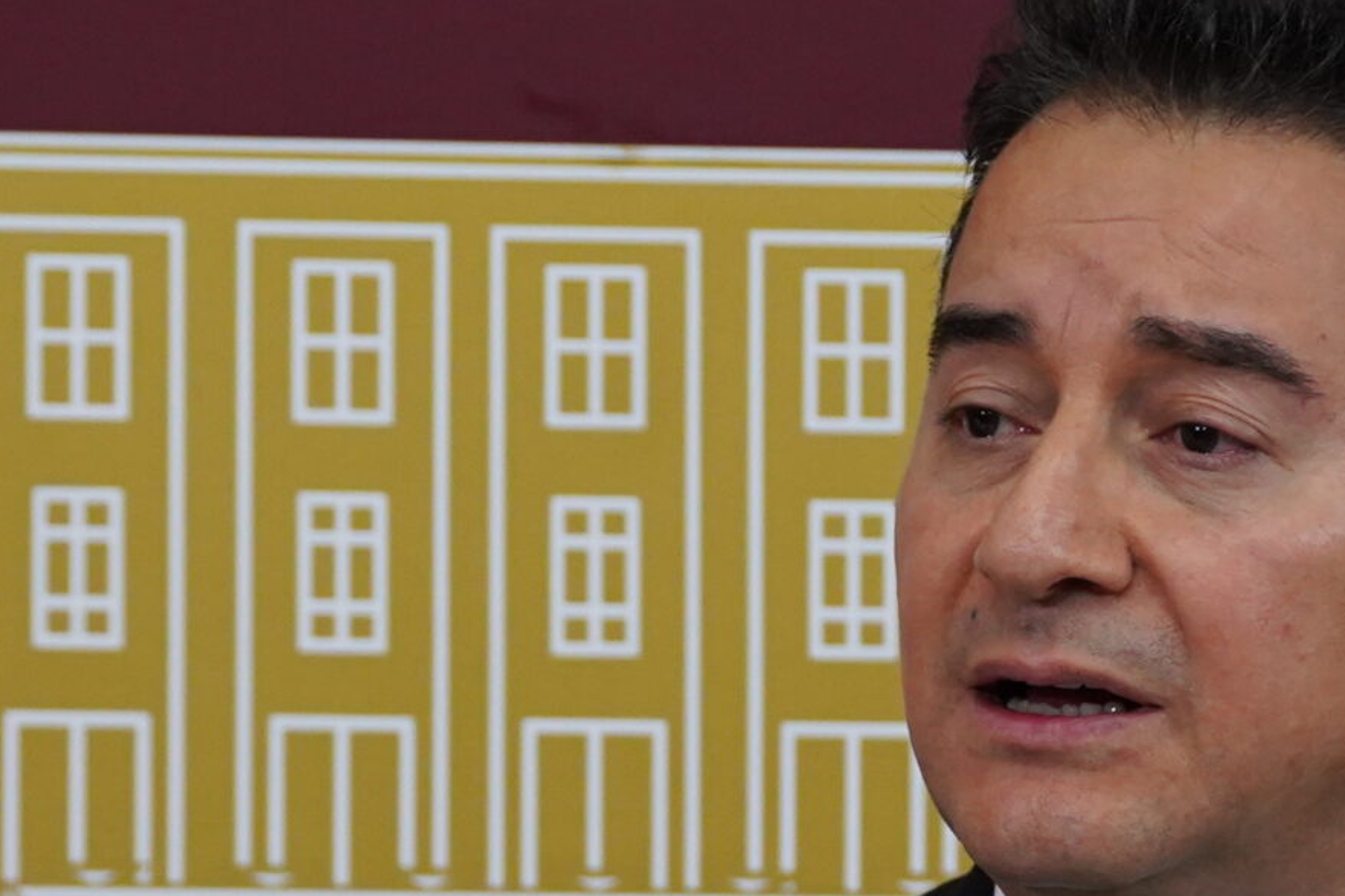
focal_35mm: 543
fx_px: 20285
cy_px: 1089
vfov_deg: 2.5
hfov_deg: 3.8
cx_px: 843
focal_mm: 125
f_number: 4.5
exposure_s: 1/200
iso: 2500
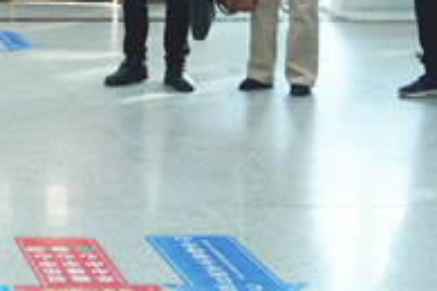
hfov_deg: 14.9
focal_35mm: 129
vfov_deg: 10.4
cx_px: -188
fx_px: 1566
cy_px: -83
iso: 100
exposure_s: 1/60
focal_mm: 24
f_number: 4.5
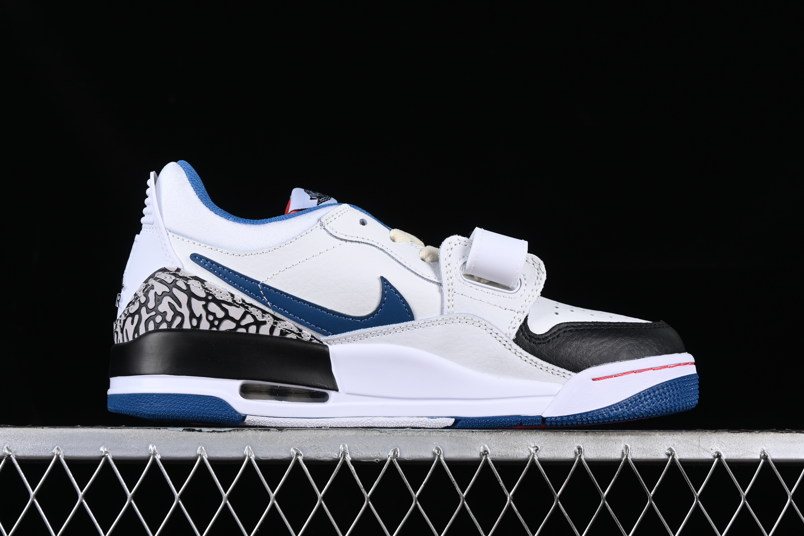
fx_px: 1675
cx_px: 402
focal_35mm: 75
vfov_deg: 18.2
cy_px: 268
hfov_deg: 27.0
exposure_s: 1/80
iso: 160
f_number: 8
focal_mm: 50
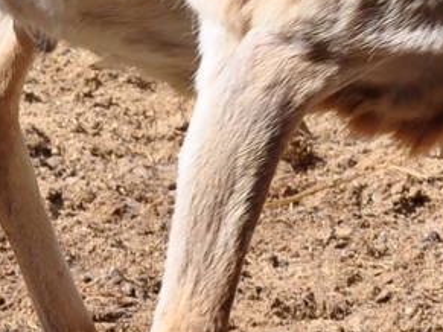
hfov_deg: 3.6
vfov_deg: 2.7
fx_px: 7100
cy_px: 13
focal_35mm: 555
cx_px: 533
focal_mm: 70
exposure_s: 1/200
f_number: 10
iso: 200
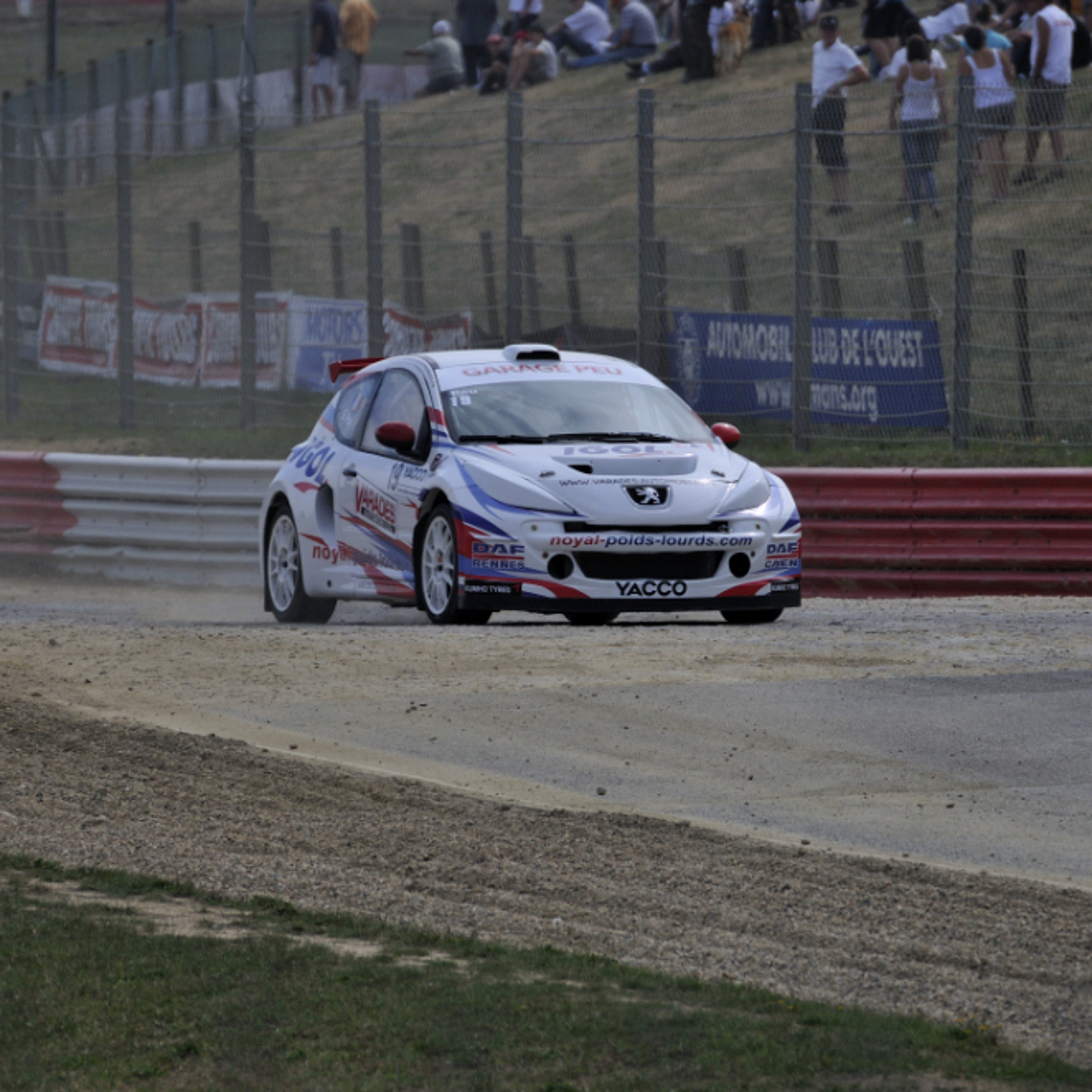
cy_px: 546
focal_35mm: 577
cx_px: 612
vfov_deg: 3.0
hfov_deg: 3.0
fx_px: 20593
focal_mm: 300
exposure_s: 1/1000
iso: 200
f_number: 5.6
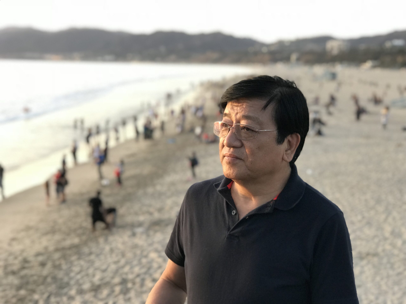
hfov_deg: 33.8
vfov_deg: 25.7
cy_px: 152
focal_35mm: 57
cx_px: 203
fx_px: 669
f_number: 2.8
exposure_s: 1/120
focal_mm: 6.6
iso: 100
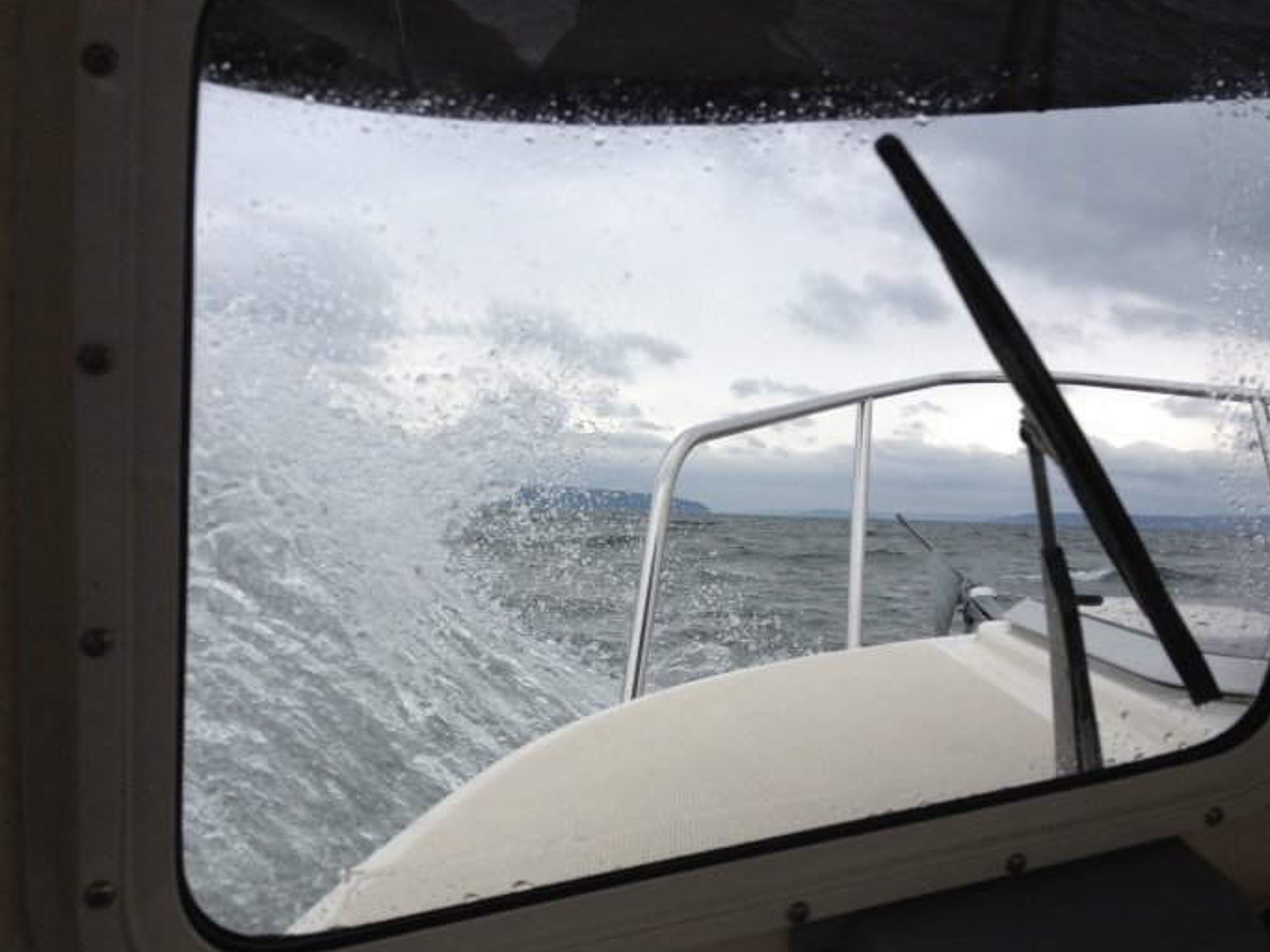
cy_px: 545
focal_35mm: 41
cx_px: 580
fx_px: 1504
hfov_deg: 45.7
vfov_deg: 35.1
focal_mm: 4.28
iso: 64
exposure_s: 1/836
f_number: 2.4
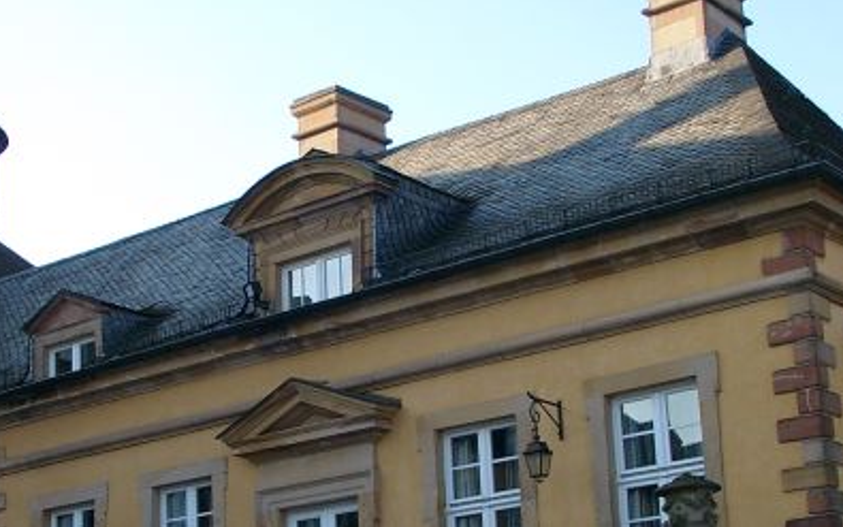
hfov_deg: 28.1
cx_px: 297
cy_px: 324
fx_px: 1677
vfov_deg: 17.8
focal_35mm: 73
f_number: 4
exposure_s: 1/223
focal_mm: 7.13
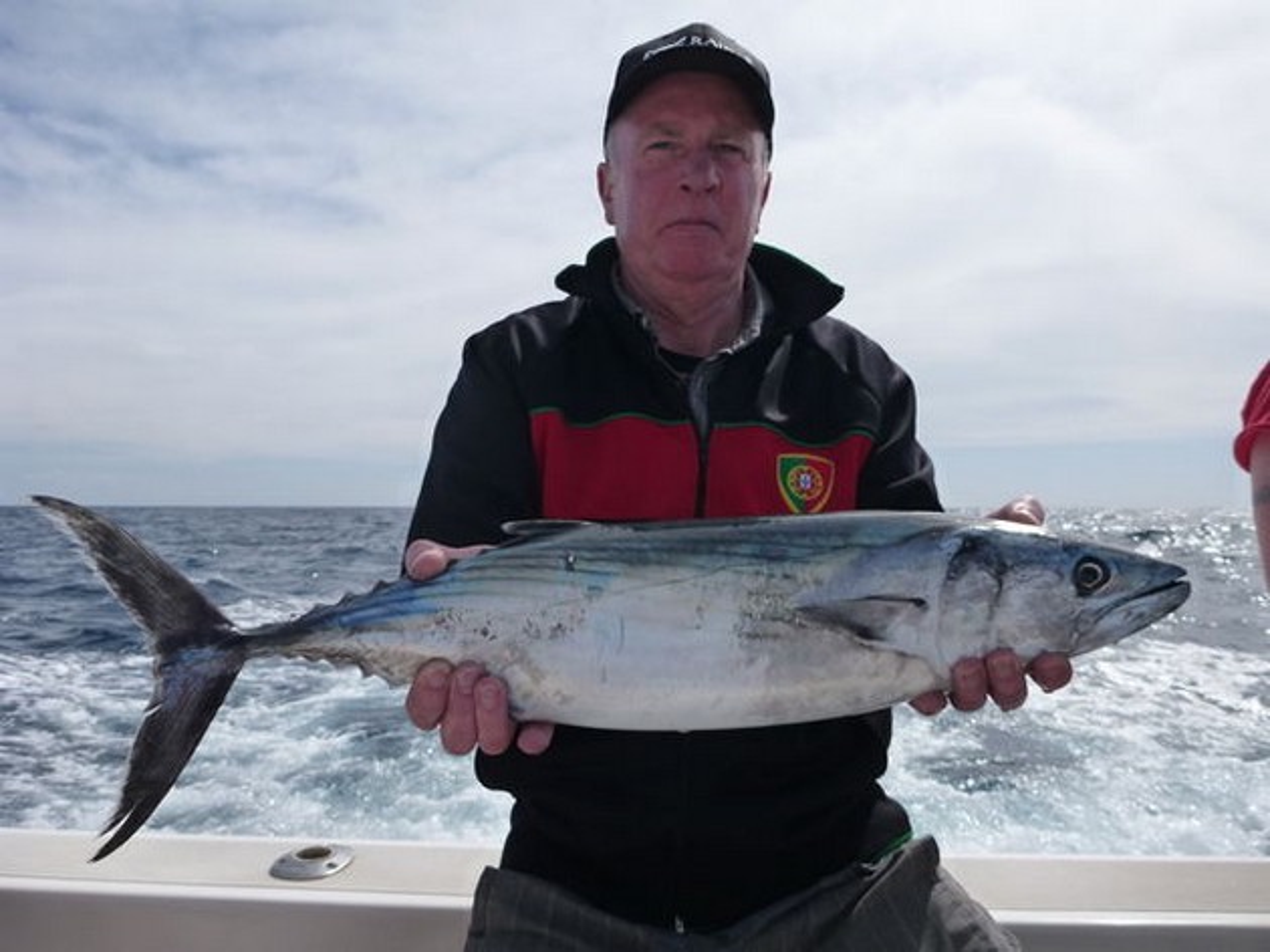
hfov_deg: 63.5
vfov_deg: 49.7
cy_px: 476
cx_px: 635
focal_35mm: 28
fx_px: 1027
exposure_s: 1/200
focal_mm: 4.9
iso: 160
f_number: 10
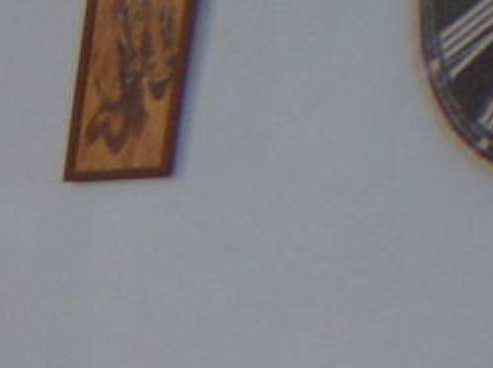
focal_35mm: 157
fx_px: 2233
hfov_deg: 9.9
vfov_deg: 8.5
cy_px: 933
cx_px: -936
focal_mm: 4.3
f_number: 3
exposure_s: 1/34
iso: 113
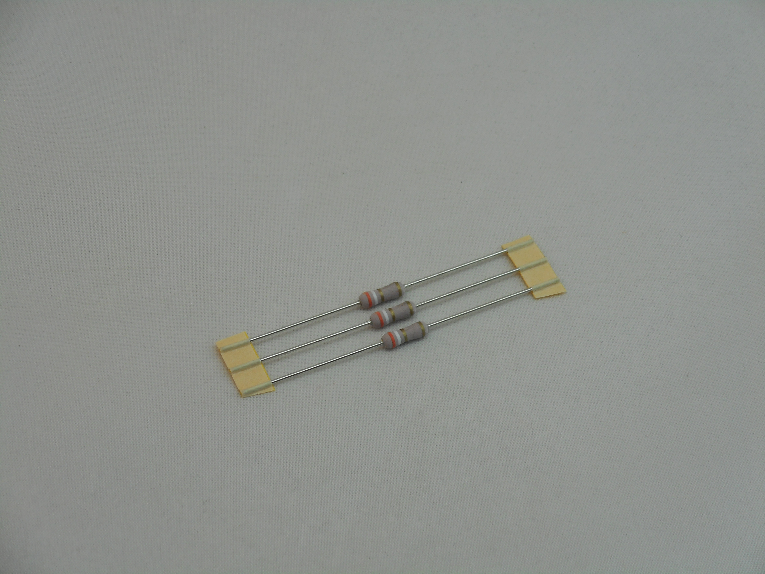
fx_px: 1967
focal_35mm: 89
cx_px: 382
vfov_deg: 16.6
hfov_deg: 22.0
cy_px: 287
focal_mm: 15.9
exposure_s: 1/60
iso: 100
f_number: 5.6
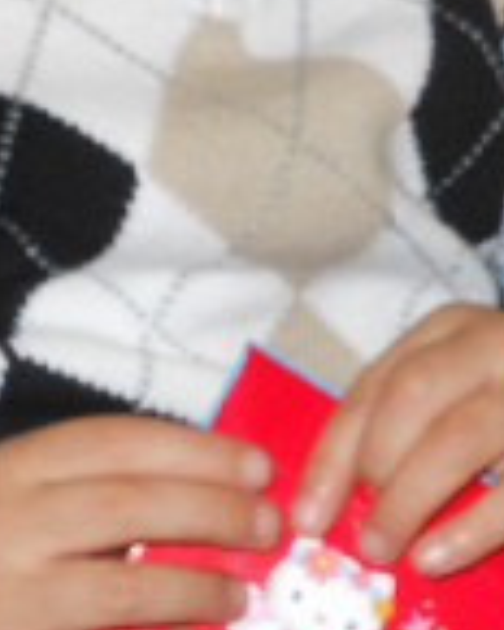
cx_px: 569
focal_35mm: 233
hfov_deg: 6.6
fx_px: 4344
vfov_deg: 8.2
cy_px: -35
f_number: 4.9
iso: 200
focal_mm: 9.6
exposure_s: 1/30
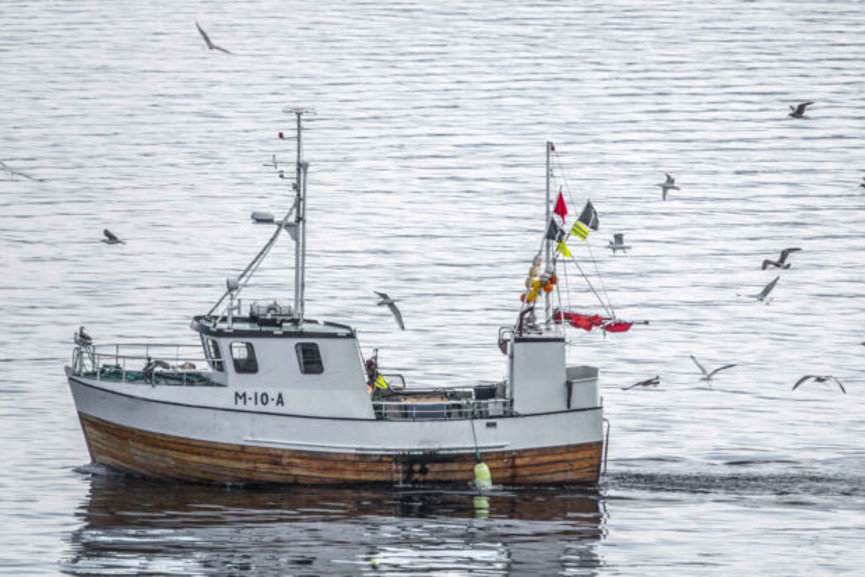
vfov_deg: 2.2
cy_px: 284
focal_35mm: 629
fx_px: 15116
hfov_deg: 3.3
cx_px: 499
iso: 100
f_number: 4
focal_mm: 198.21
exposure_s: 1/640
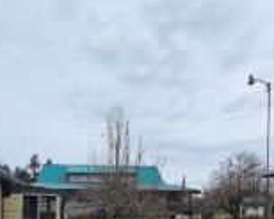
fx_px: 267
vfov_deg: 39.4
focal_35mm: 33
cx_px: 116
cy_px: 217
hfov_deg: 54.0
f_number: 2.2
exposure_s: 1/2600
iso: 50
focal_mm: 2.2
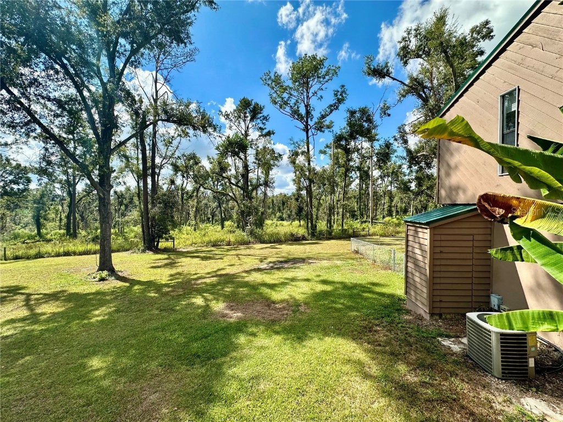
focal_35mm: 14
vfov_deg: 85.7
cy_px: 211
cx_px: 282
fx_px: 228
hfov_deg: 102.1
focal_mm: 2.22
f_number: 2.2
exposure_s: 1/1208
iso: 50
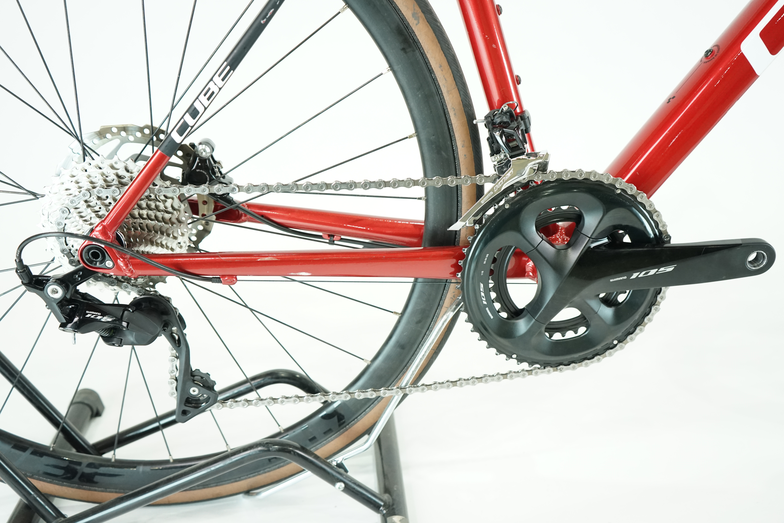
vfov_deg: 41.1
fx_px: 697
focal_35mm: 32
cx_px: 392
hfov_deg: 58.7
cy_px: 262
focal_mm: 32
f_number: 4.5
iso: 2000
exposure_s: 1/200
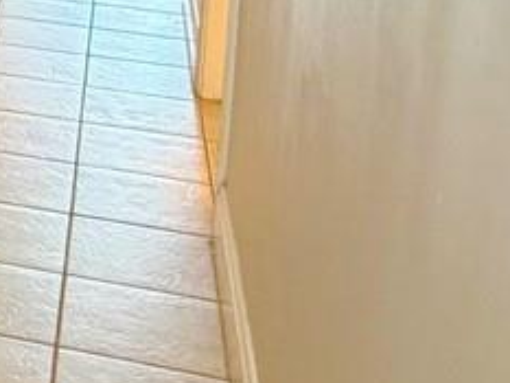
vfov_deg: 14.2
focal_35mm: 96
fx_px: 1415
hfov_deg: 17.1
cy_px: -234
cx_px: -379
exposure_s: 1/120
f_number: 2.2
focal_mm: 2.22
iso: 320
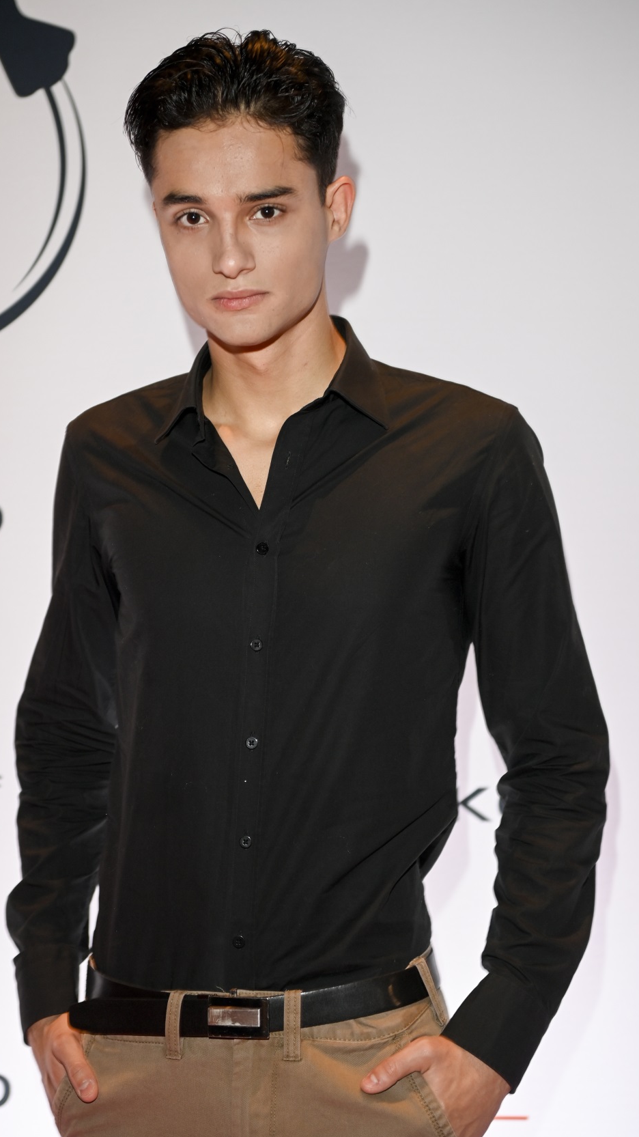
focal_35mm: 74
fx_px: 2230
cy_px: 568
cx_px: 275
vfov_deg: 28.6
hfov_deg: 16.3
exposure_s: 1/125
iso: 640
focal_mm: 70
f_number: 2.8
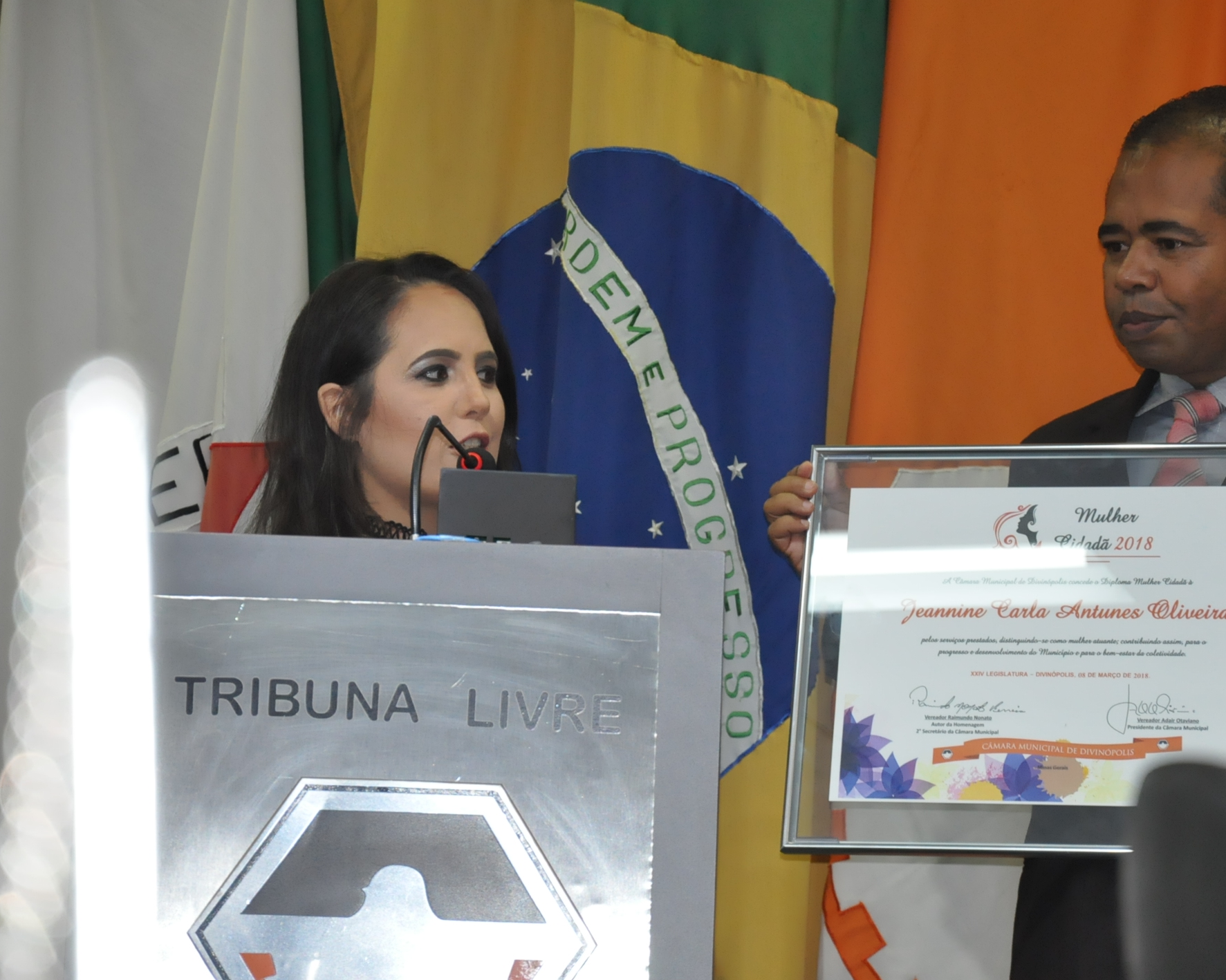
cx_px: 712
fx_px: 6479
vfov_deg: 8.7
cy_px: 489
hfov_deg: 10.8
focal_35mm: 179
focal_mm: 105
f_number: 5.6
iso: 2000
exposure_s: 1/160
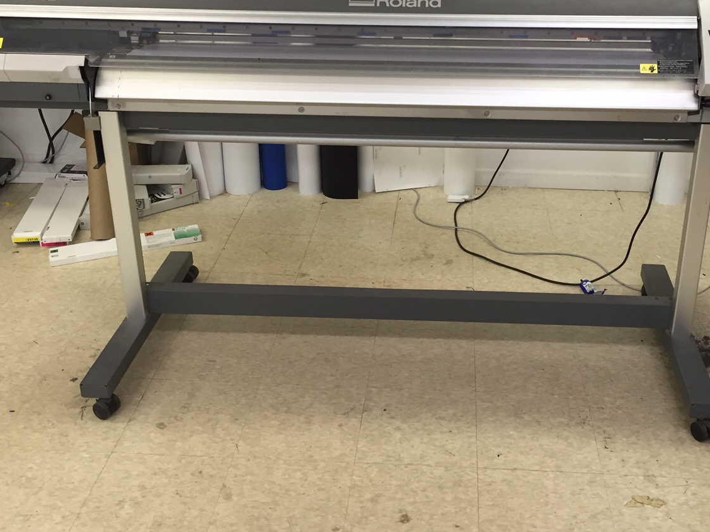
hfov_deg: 44.7
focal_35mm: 42
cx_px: 404
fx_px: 861
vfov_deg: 34.1
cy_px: 185
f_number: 2.2
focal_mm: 4.15
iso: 80
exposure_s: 1/30
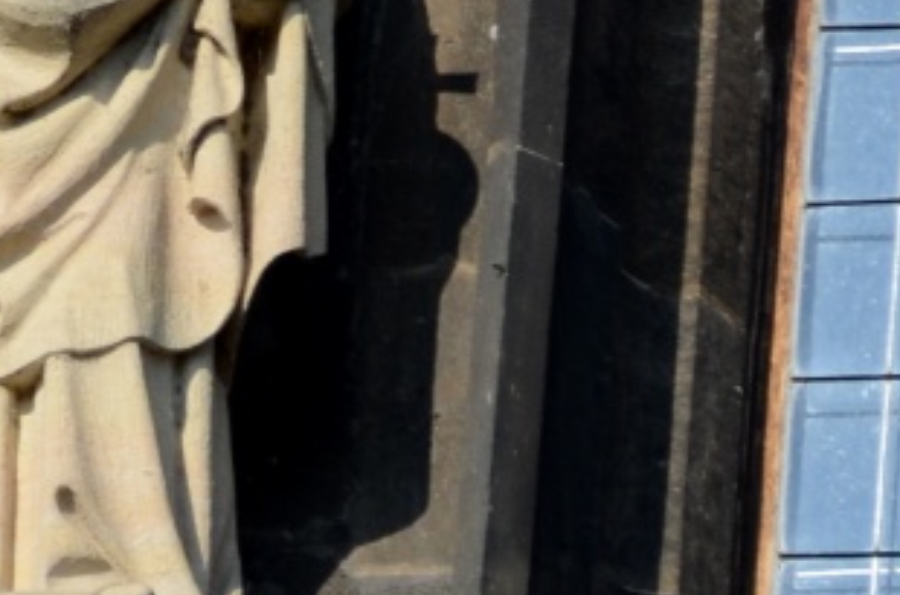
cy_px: -289
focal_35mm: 1199
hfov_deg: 1.7
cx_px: -331
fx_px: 29888
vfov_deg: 1.1
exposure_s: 1/1000
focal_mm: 155
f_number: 5.6
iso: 200
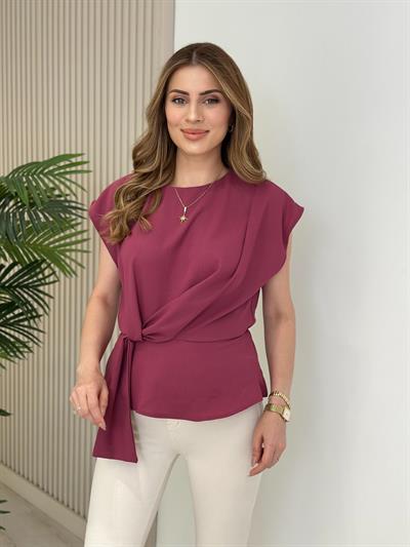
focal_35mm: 48
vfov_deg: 39.6
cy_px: 274
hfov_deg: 30.3
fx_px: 758
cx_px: 205
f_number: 1.78
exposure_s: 1/239
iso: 80
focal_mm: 6.86
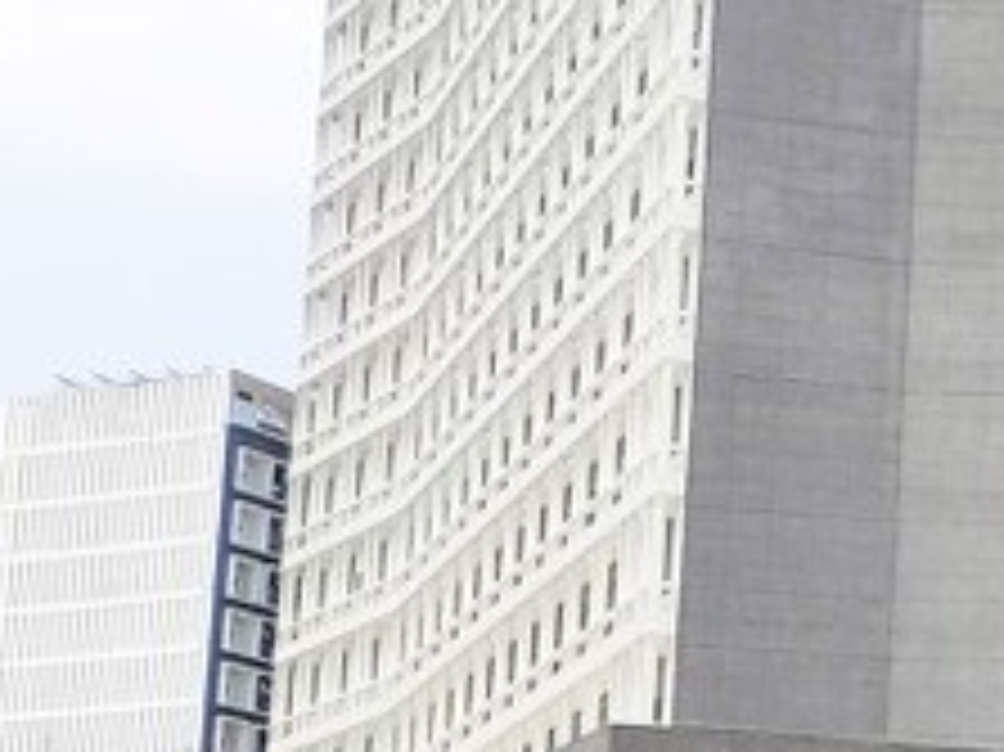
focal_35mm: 113
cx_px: 1841
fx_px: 3276
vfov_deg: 13.1
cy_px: 248
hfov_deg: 15.0
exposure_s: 1/1817
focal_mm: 4.22
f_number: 1.8
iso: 100
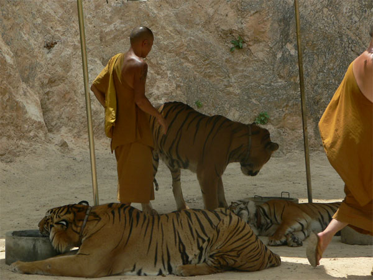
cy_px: 140
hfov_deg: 13.4
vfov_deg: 10.1
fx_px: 1584
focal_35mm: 147
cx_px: 186
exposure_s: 1/500
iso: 80
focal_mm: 19.4
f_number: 4
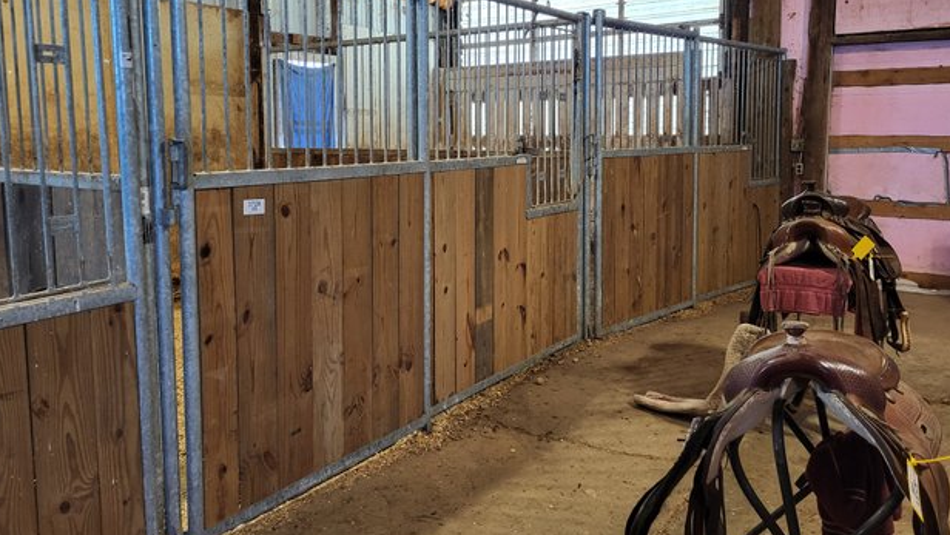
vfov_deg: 40.0
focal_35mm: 29
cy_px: 201
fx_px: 731
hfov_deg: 66.0
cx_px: 479
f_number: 1.8
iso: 320
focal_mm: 5.4
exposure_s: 1/40
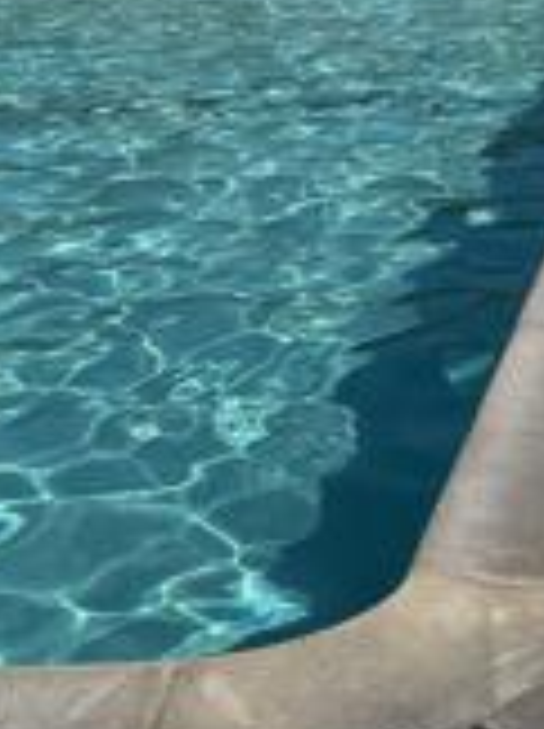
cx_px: 809
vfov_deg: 20.6
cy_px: 216
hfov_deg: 14.5
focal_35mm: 95
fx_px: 1996
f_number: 1.78
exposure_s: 1/12346
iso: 80
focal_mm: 6.76
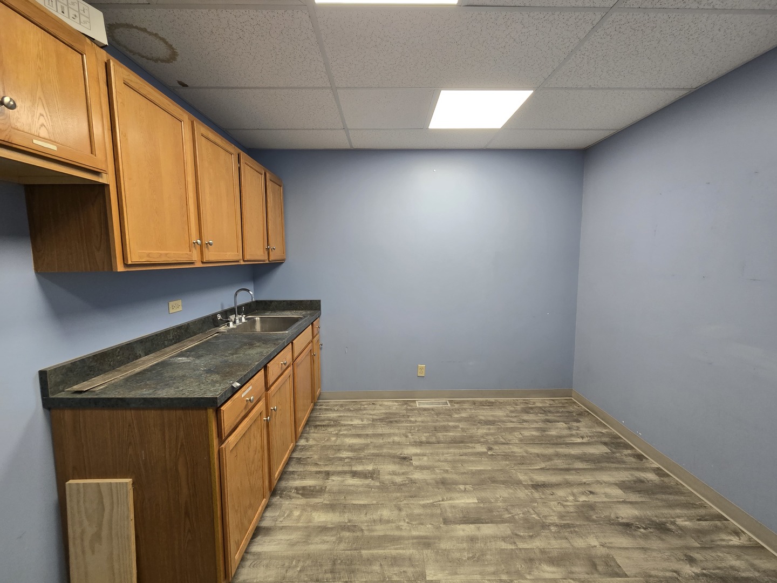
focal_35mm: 13
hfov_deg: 106.2
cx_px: 388
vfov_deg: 89.9
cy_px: 292
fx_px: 292
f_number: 2.2
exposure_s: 1/60
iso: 125
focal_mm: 2.2
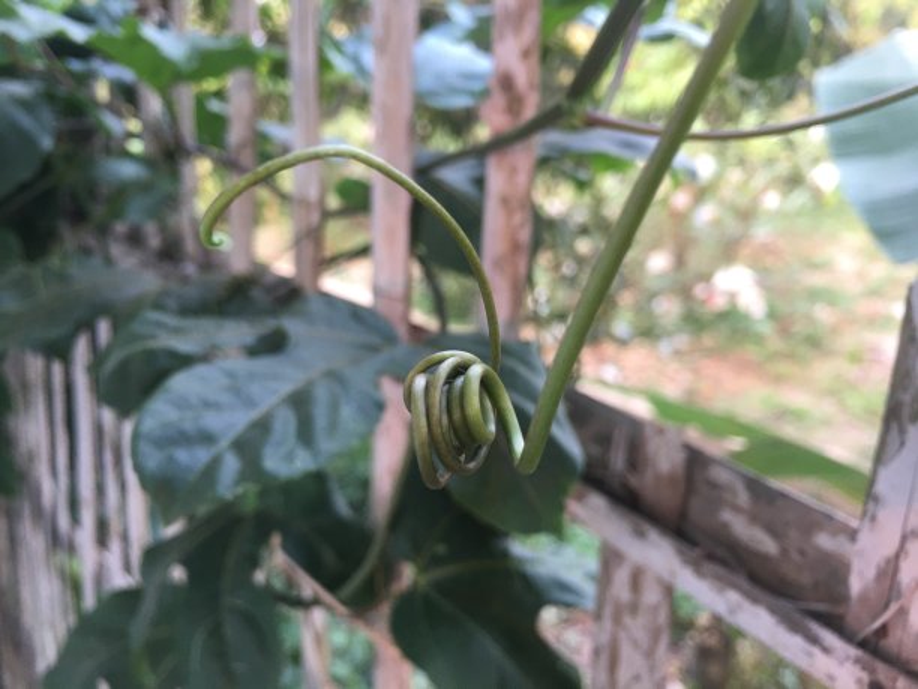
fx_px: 769
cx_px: 459
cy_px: 344
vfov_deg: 48.2
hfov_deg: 61.7
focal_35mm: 29
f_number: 2.2
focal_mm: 4.15
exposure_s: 1/17
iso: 40
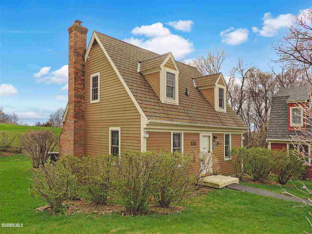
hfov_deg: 71.6
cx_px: 156
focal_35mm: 24
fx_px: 216
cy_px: 117
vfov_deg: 56.8
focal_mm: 4.3
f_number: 3
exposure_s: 1/320
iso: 100
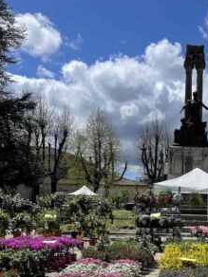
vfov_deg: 36.9
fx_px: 393
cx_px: 194
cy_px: 239
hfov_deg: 28.3
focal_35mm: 49
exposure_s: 1/4651
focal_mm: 4.2
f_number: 1.6
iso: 32
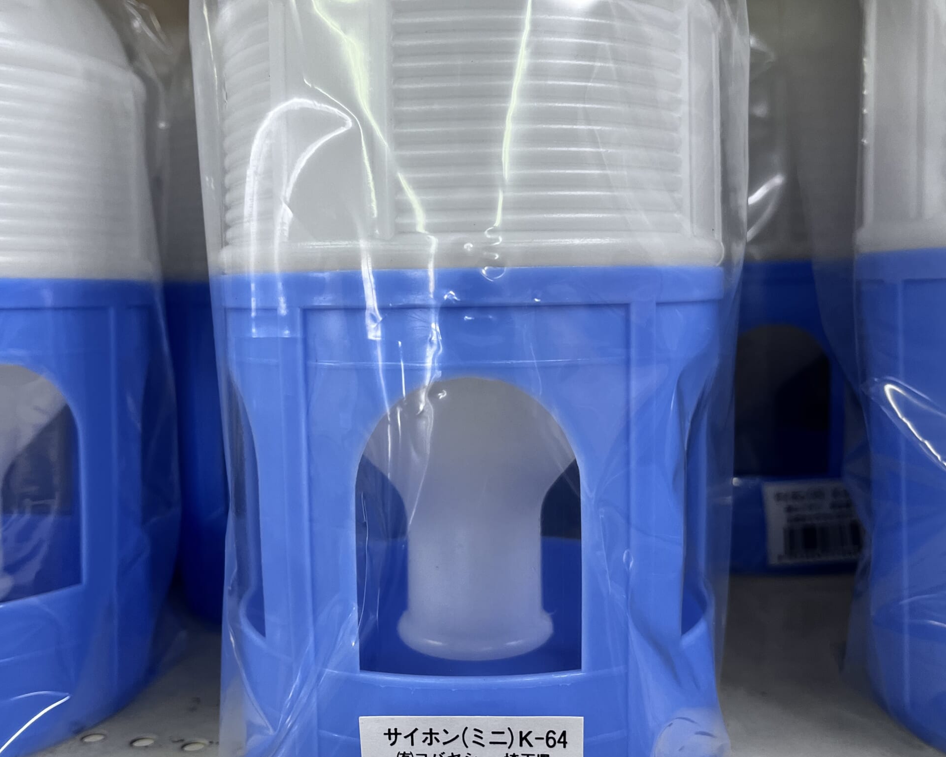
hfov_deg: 52.8
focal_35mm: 34
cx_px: 474
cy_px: 332
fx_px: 952
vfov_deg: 43.3
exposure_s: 1/100
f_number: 1.6
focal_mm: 5.1
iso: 125
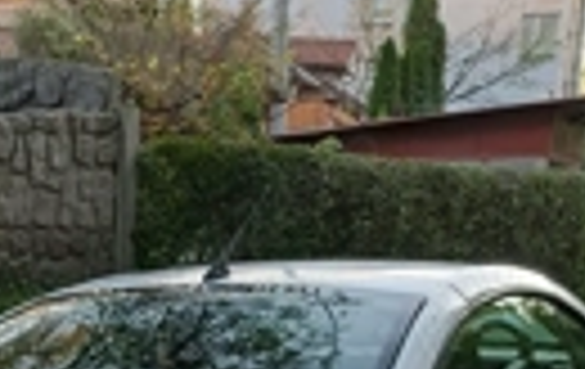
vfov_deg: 14.8
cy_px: 657
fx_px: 1247
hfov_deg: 25.7
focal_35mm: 78
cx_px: 76
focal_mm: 5.23
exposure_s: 1/100
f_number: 1.8
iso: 50
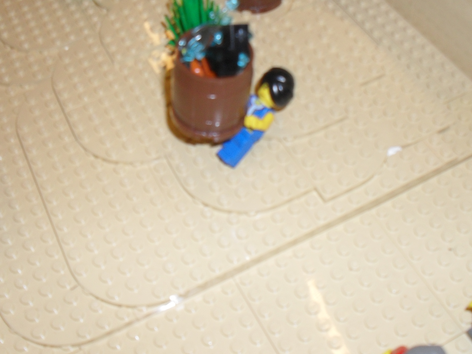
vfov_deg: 30.8
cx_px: 256
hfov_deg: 40.4
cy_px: 147
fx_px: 641
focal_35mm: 47
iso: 200
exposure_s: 1/45
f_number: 3.2
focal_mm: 6.3
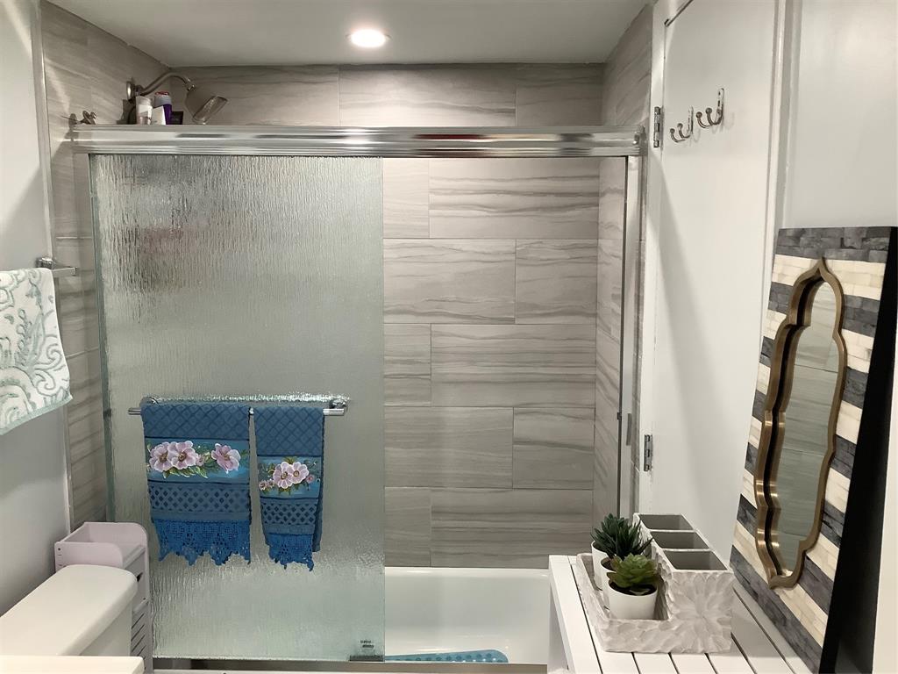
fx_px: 804
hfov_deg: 58.4
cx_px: 449
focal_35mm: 31
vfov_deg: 45.4
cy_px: 337
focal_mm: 3.3
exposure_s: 1/60
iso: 160
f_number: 2.4
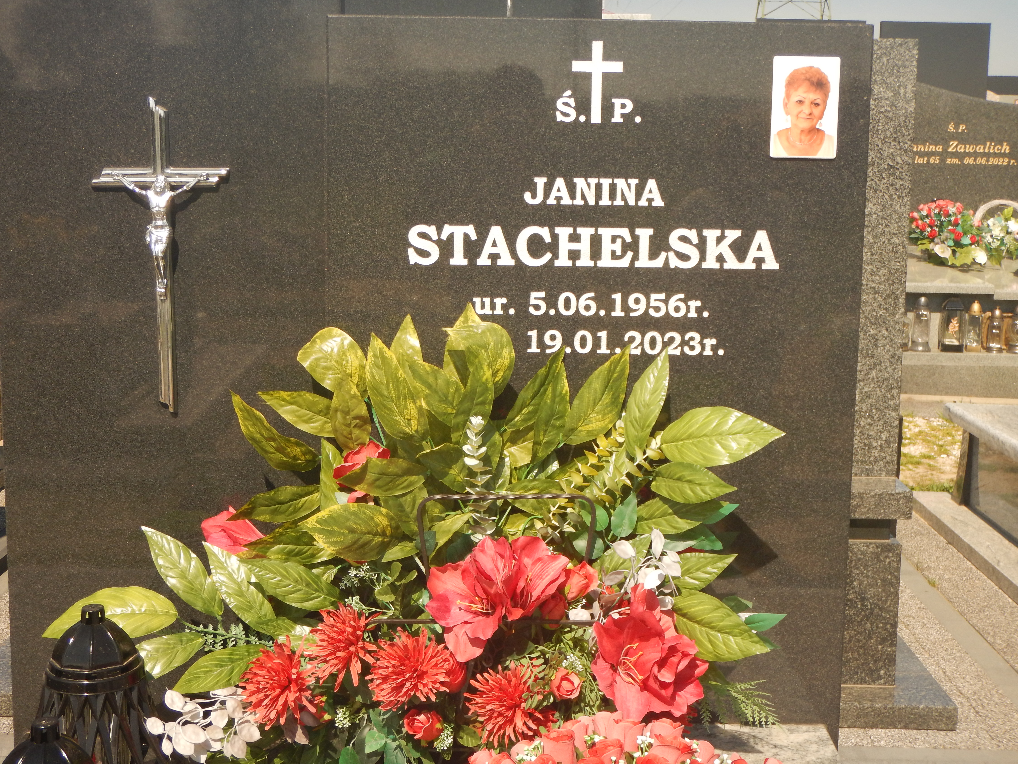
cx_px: 502
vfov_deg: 27.5
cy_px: 383
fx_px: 1559
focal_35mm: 53
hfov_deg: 36.2
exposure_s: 1/640
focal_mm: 9.2
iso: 125
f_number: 4.3
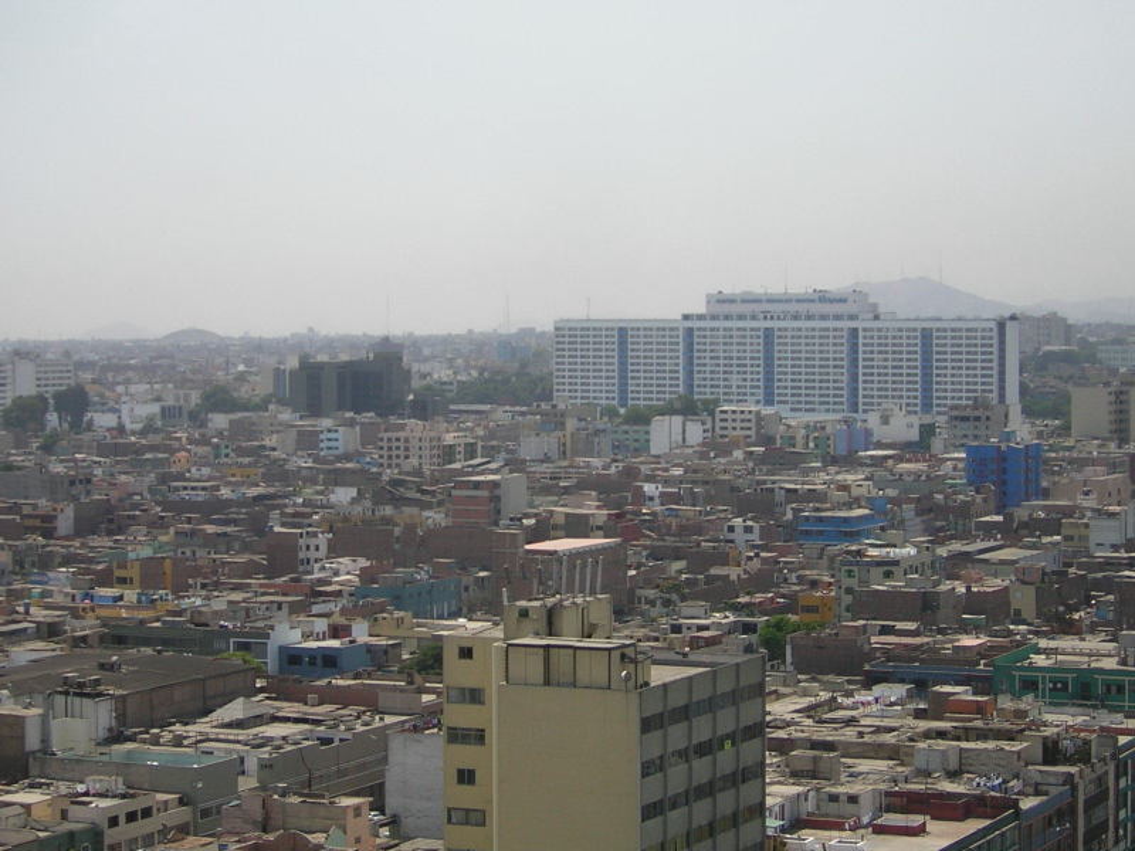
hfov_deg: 21.1
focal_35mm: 93
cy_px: 426
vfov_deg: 15.9
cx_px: 568
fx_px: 3049
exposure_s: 1/717
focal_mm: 12.1
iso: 50
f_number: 4.3
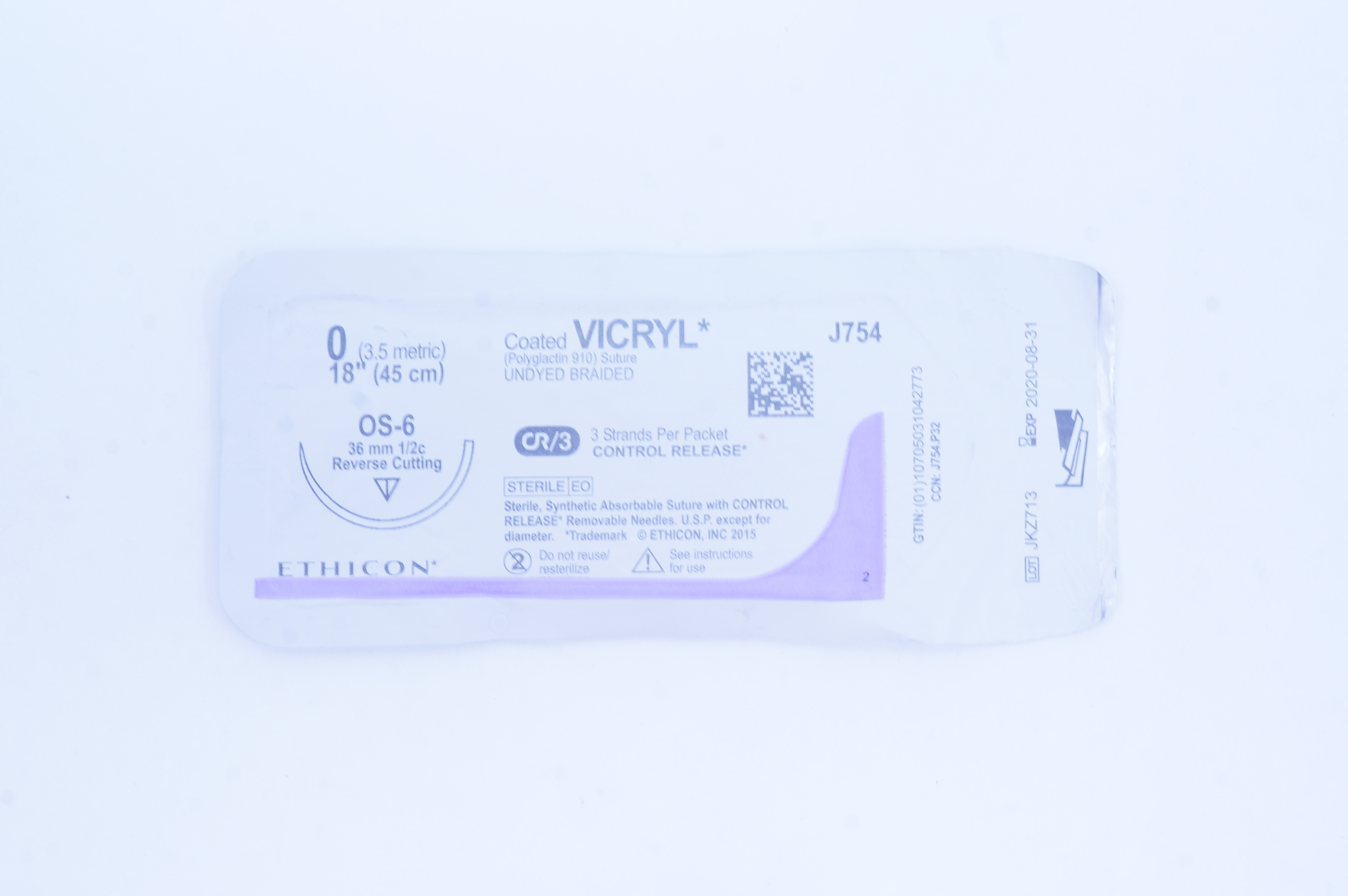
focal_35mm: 48
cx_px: 674
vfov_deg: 28.0
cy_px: 448
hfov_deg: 41.2
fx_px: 1795
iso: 400
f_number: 13
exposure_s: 1/10
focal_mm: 32
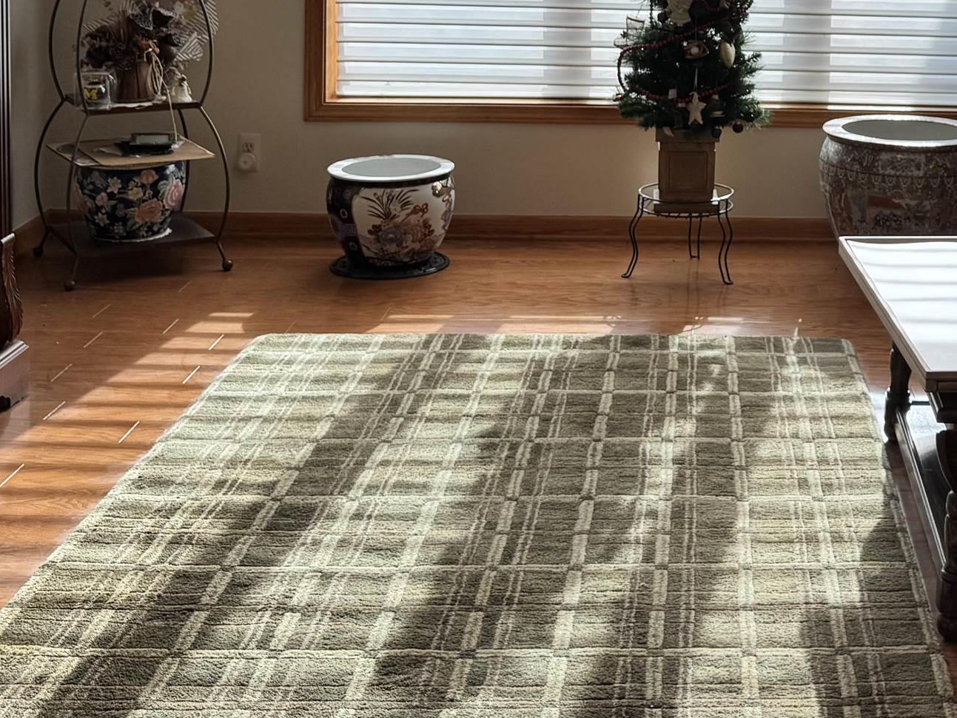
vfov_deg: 24.3
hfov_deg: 32.6
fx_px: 1576
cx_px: 799
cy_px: -27
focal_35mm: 57
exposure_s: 1/428
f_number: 1.78
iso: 80
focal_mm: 6.76
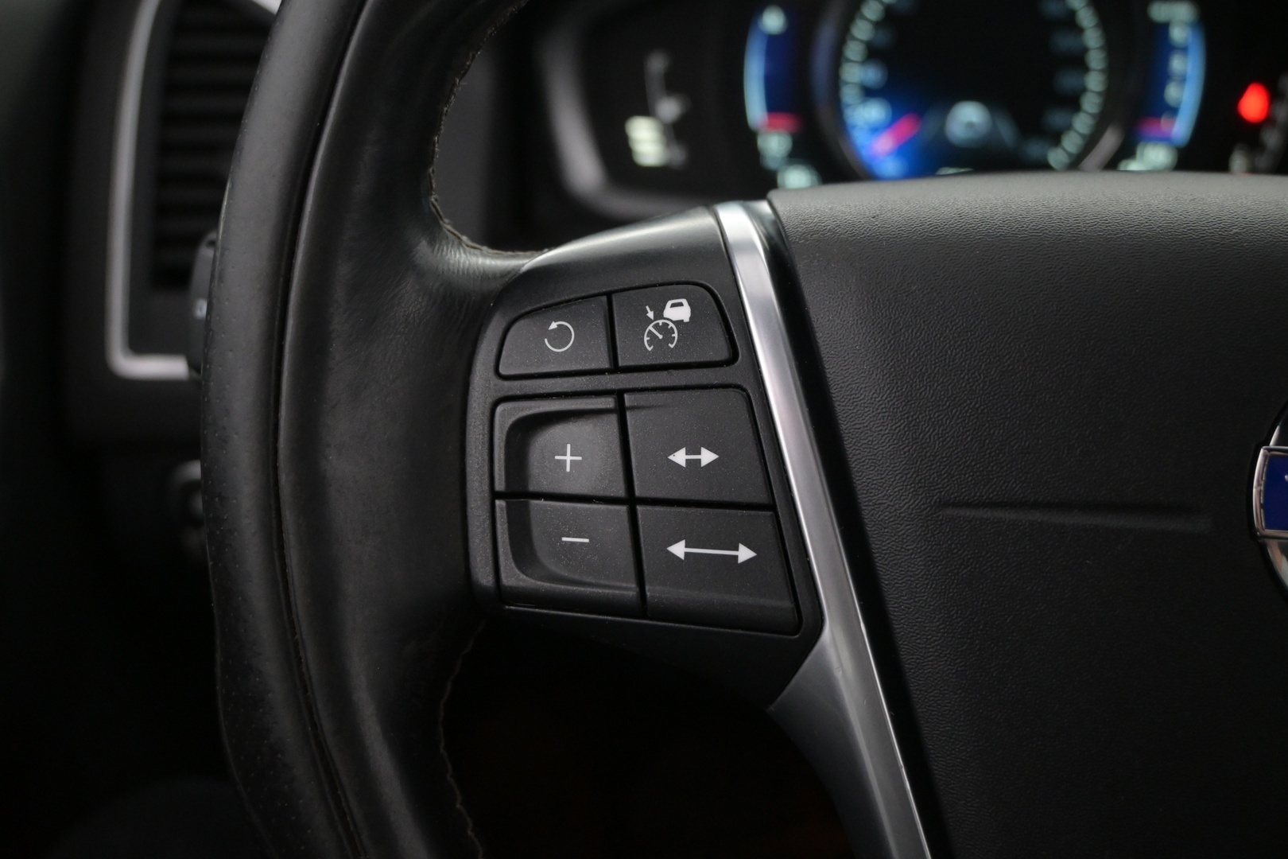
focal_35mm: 36
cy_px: 430
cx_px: 644
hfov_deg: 53.1
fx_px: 1288
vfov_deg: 36.9
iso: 2500
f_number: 4.2
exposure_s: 1/60
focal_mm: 24
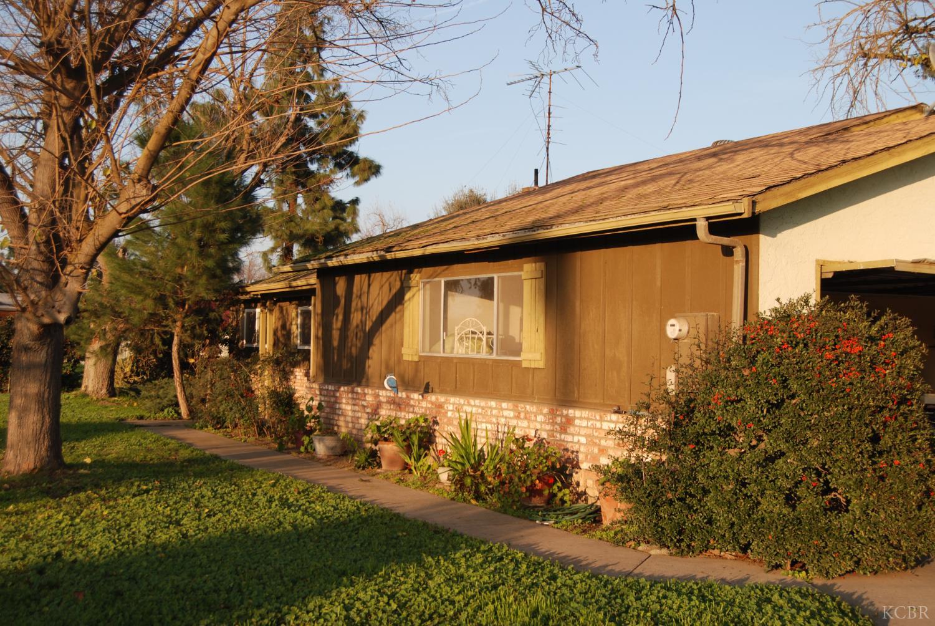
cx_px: 468
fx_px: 1170
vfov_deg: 29.9
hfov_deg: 43.6
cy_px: 313
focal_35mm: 45
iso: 100
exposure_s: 1/160
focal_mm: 30
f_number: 6.3
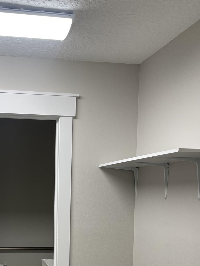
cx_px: 42
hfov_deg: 26.6
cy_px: 241
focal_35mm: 54
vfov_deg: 33.6
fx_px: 416
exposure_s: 1/120
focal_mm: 5.1
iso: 80
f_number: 1.6
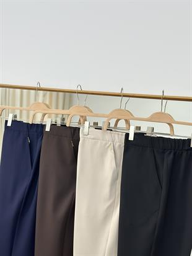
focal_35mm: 48
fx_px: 355
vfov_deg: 39.6
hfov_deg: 30.3
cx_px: 96
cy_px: 128
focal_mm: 6.86
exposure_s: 1/368
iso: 80
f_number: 1.78
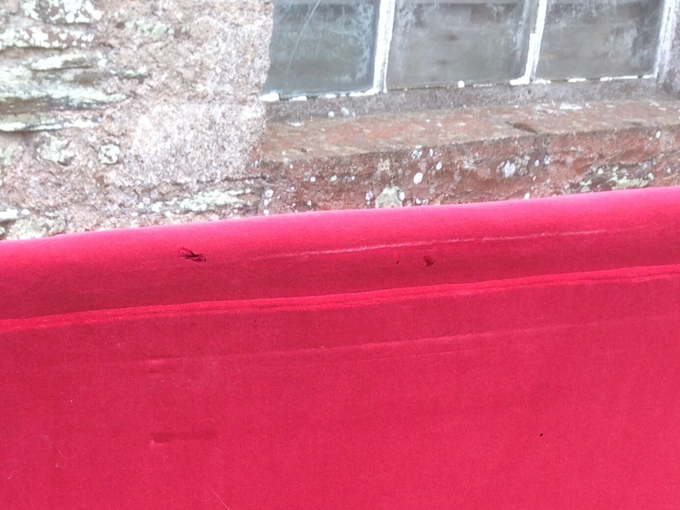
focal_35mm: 78
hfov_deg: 25.0
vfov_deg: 18.2
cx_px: 287
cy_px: 570
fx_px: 1532
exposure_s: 1/124
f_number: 2.4
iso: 50
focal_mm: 4.12
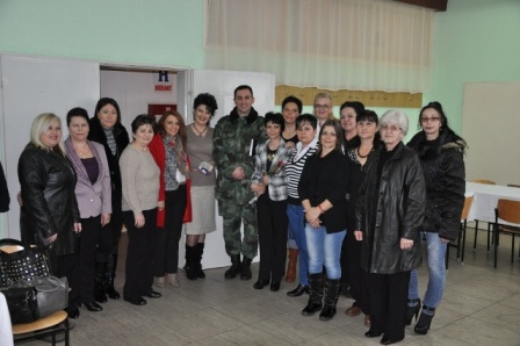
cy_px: 173
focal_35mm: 39
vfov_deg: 34.2
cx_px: 260
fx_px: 563
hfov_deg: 49.6
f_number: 4
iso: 800
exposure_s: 1/60
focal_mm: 26
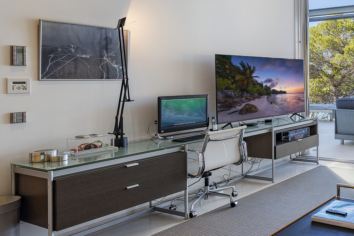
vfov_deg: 39.6
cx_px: 396
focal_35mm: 33
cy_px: 83
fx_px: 325
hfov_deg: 43.2
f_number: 8
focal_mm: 14
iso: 100
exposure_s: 1/160
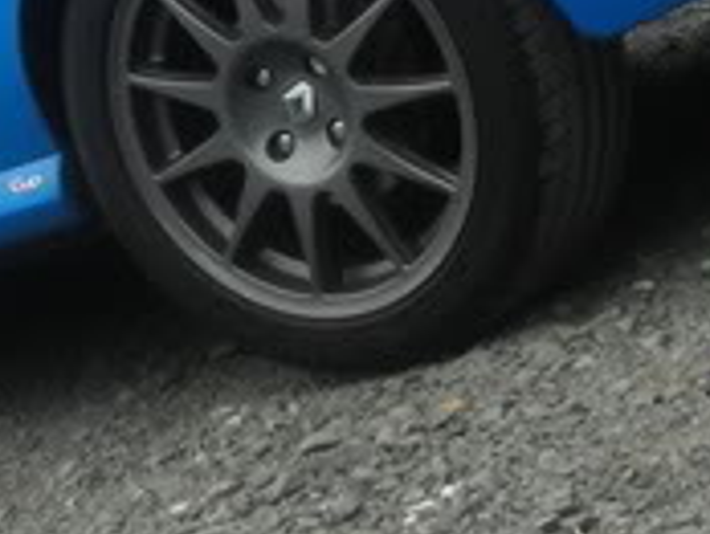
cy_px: -126
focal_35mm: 211
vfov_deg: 7.0
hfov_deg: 9.3
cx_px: 49
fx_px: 4334
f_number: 3.5
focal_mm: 7.7
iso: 50
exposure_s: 1/71.2
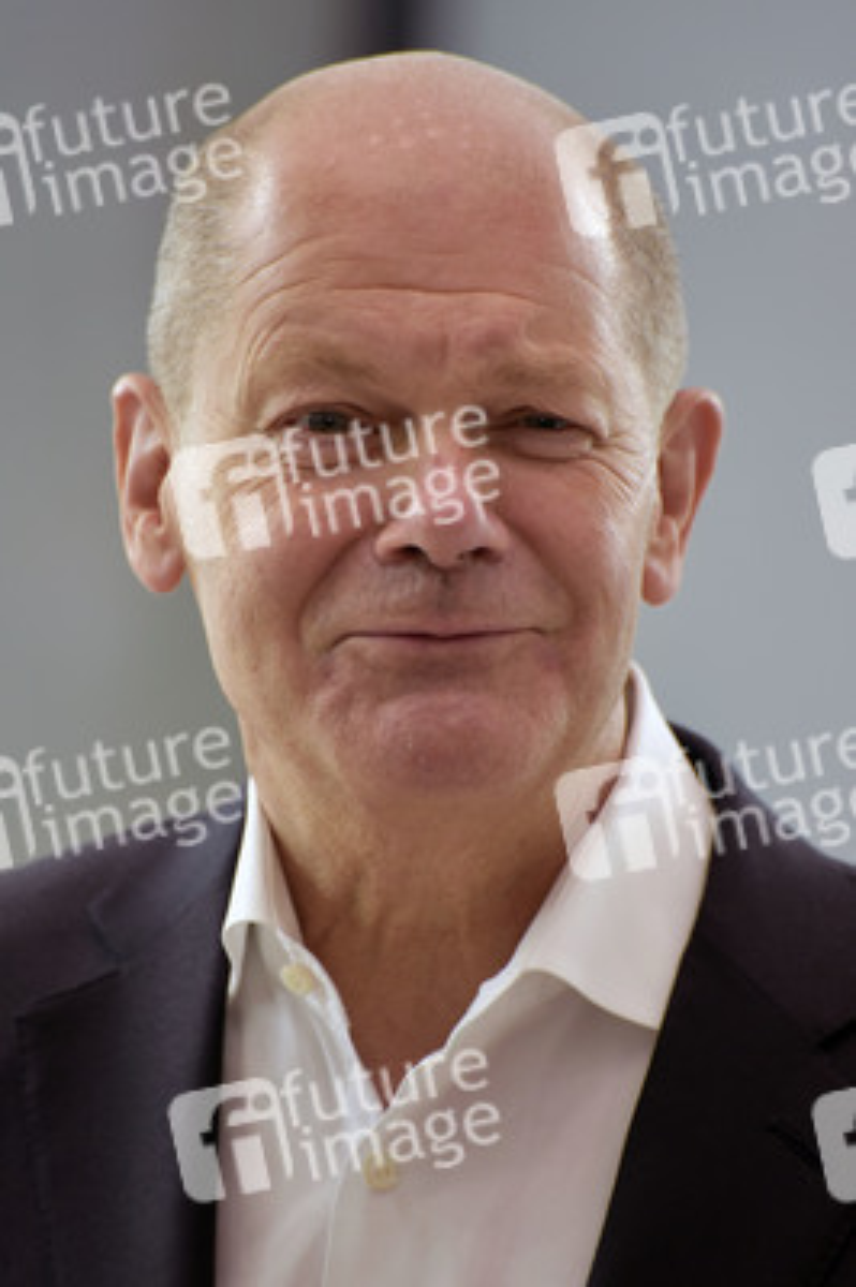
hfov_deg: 4.9
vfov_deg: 7.4
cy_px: 644
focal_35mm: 280
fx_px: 10003
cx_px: 428
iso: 1800
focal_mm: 280
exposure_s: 1/125
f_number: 5.6
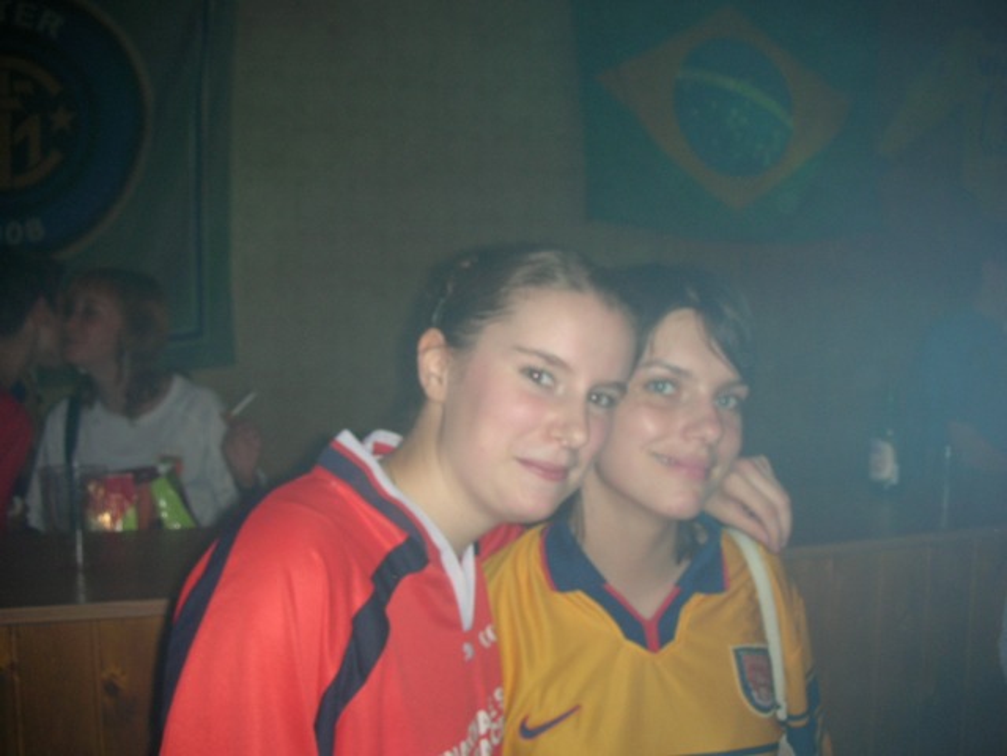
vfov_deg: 40.7
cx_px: 504
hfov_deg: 52.6
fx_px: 1018
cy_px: 378
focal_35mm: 35
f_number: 3
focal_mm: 5.8
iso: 50
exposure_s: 1/60.1
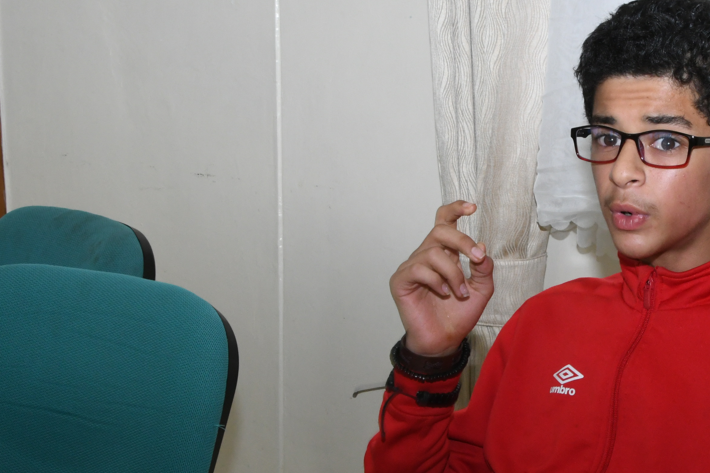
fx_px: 1992
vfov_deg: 13.5
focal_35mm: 101
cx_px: 615
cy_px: 309
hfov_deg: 19.9
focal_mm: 38
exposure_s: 1/100
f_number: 22
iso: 1600
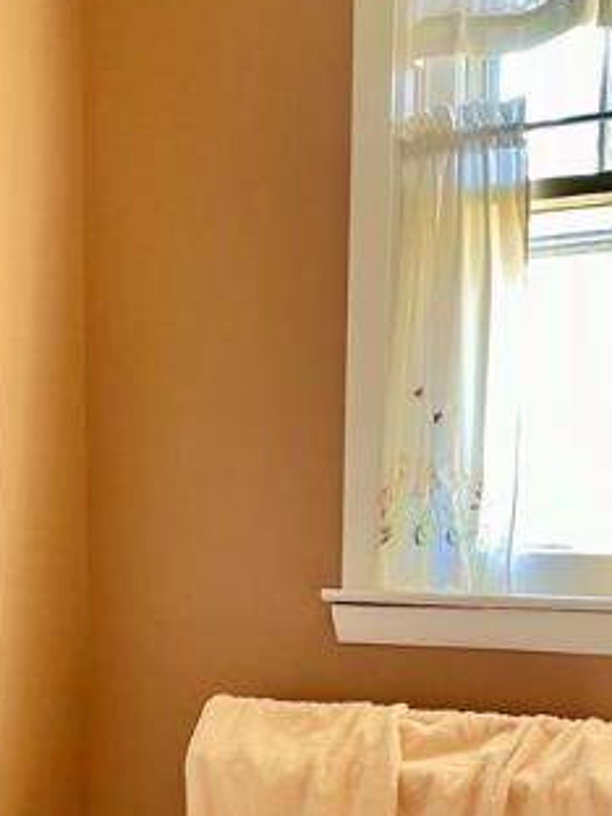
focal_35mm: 64
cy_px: 761
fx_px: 1509
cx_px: 175
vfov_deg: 28.9
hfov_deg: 22.8
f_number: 1.6
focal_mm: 4.2
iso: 125
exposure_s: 1/60
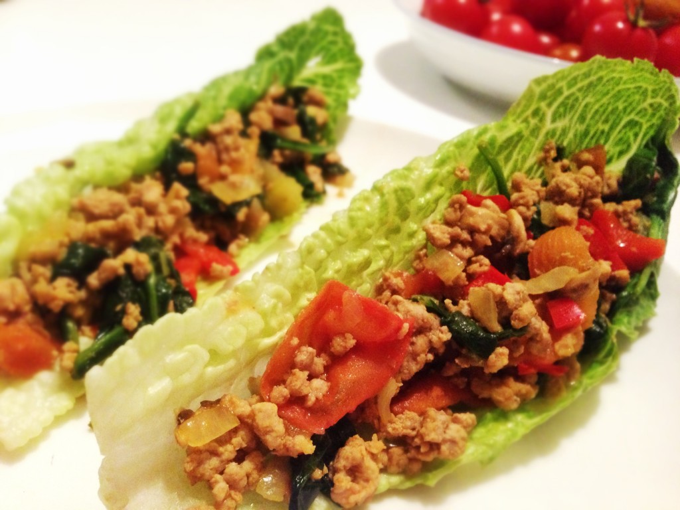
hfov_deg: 55.4
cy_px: 255
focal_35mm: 33
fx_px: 648
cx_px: 340
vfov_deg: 42.9
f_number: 2.4
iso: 640
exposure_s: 1/15
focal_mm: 4.12
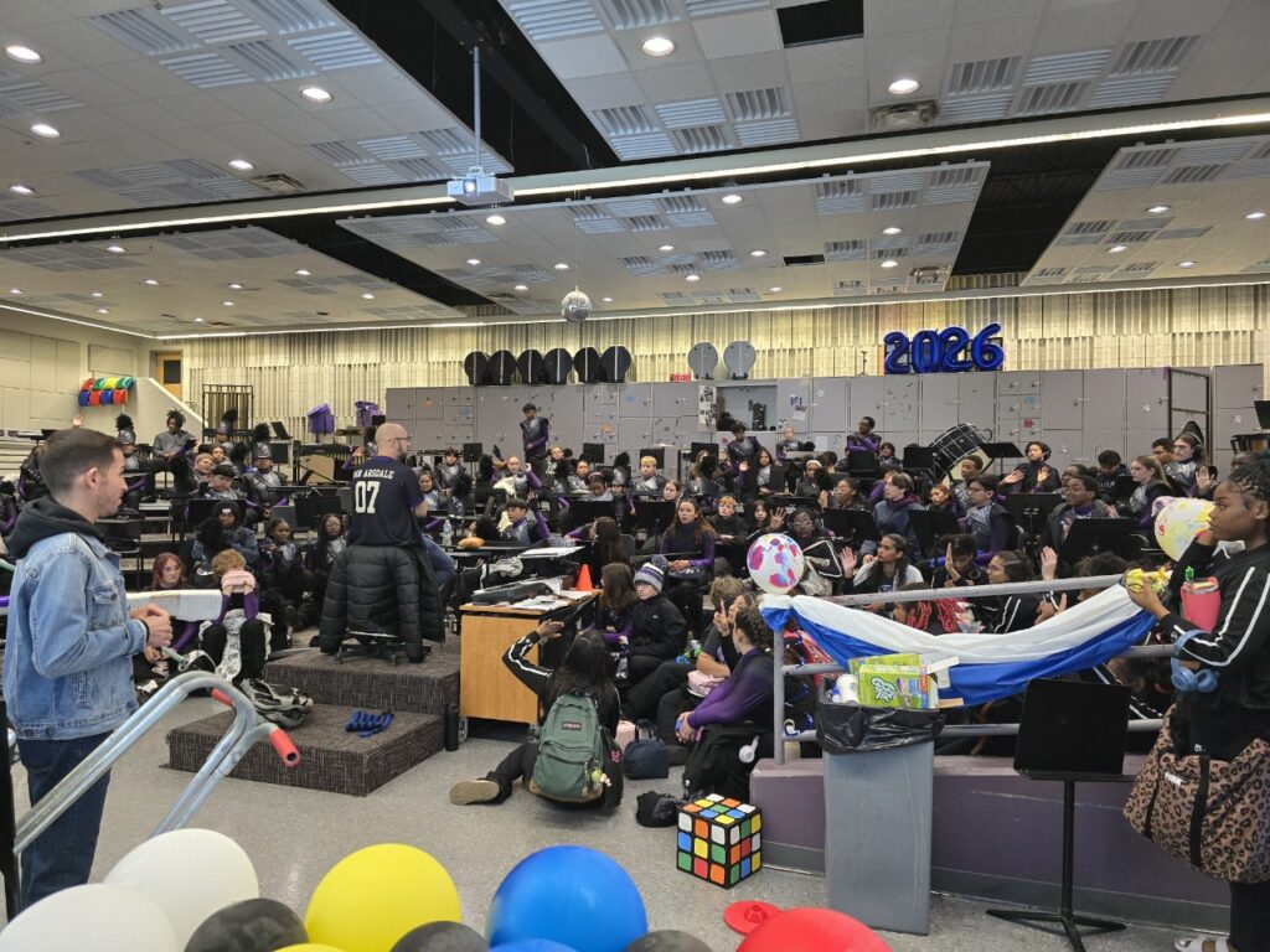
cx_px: 635
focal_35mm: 23
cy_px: 476
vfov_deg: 58.9
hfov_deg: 73.9
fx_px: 844
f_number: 1.7
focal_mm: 6.3
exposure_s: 1/120
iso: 640
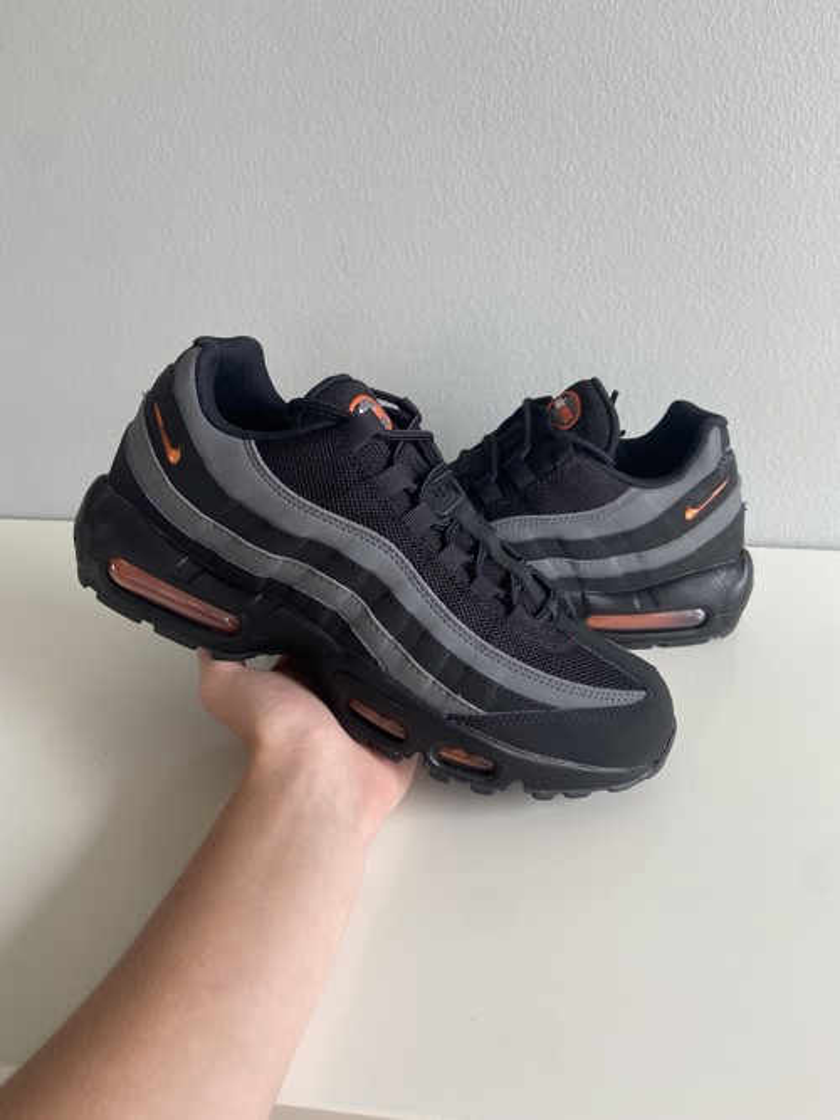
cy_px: 560
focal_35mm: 26
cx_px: 420
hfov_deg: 53.0
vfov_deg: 67.3
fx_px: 841
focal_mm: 4.25
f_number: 1.8
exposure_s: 1/122
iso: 100
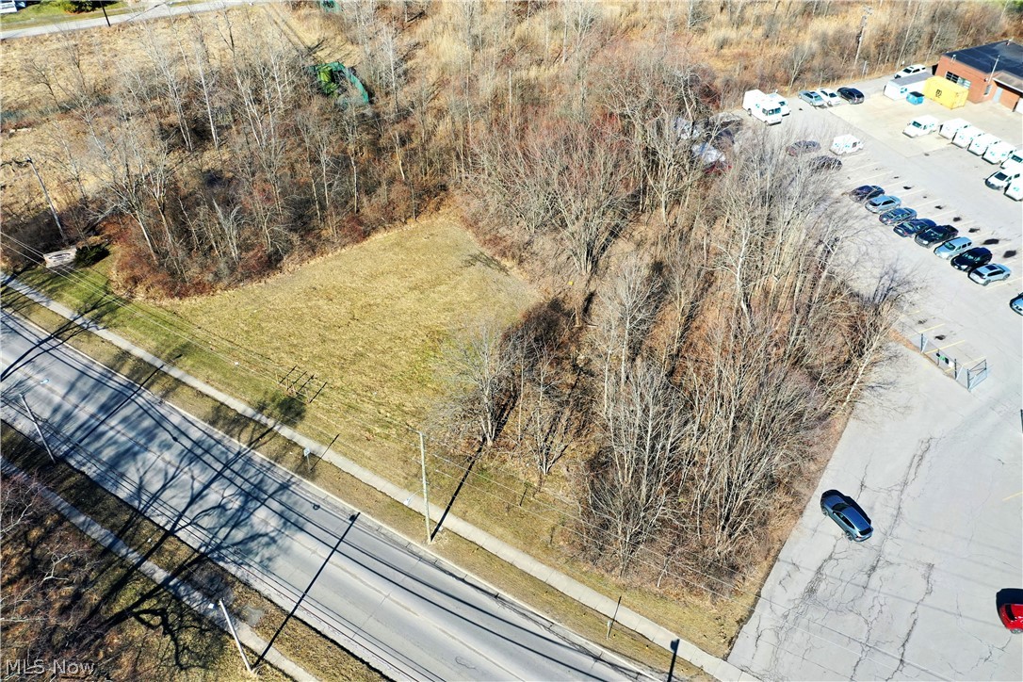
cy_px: 341
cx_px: 512
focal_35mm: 28
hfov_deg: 65.5
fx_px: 796
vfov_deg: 46.4
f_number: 5
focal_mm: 10.26
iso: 100
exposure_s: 1/320
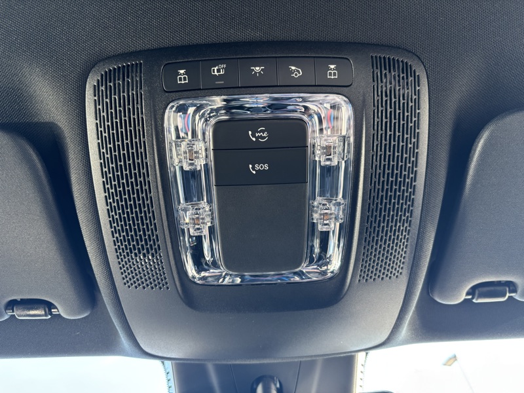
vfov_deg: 53.1
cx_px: 262
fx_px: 394
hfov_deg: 67.3
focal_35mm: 26
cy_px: 196
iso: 125
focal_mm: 5.96
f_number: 1.6
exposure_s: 1/85
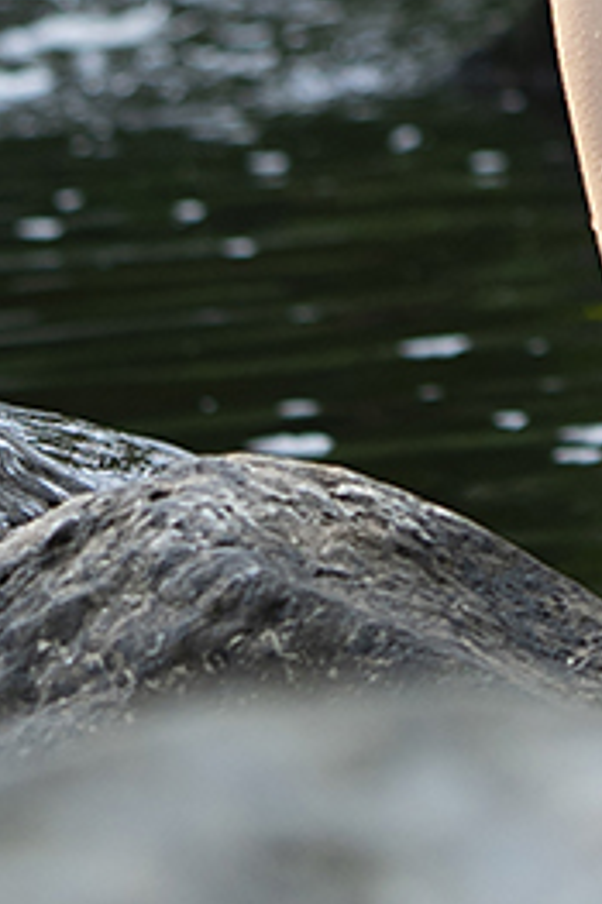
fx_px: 15270
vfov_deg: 3.4
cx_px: 1557
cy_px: -828
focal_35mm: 608
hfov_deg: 2.2
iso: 200
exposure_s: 1/125
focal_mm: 100
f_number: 4.5
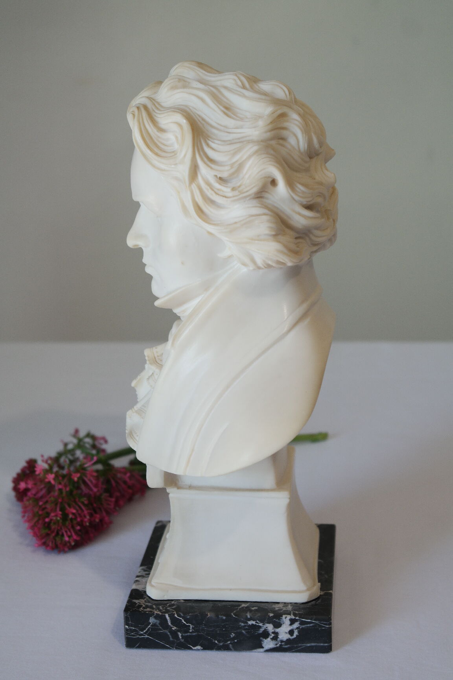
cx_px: 226
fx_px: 1302
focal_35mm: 69
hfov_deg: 19.7
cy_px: 340
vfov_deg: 29.2
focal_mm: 45
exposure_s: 1/30
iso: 400
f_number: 5.6
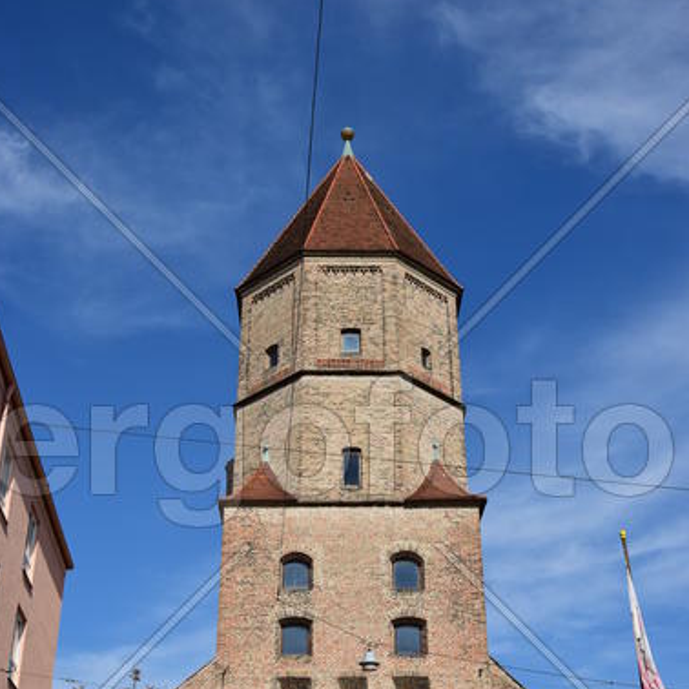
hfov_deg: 36.1
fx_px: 1058
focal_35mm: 47
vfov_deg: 35.8
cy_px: 450
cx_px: 344
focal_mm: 24
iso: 100
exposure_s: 1/320
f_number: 9
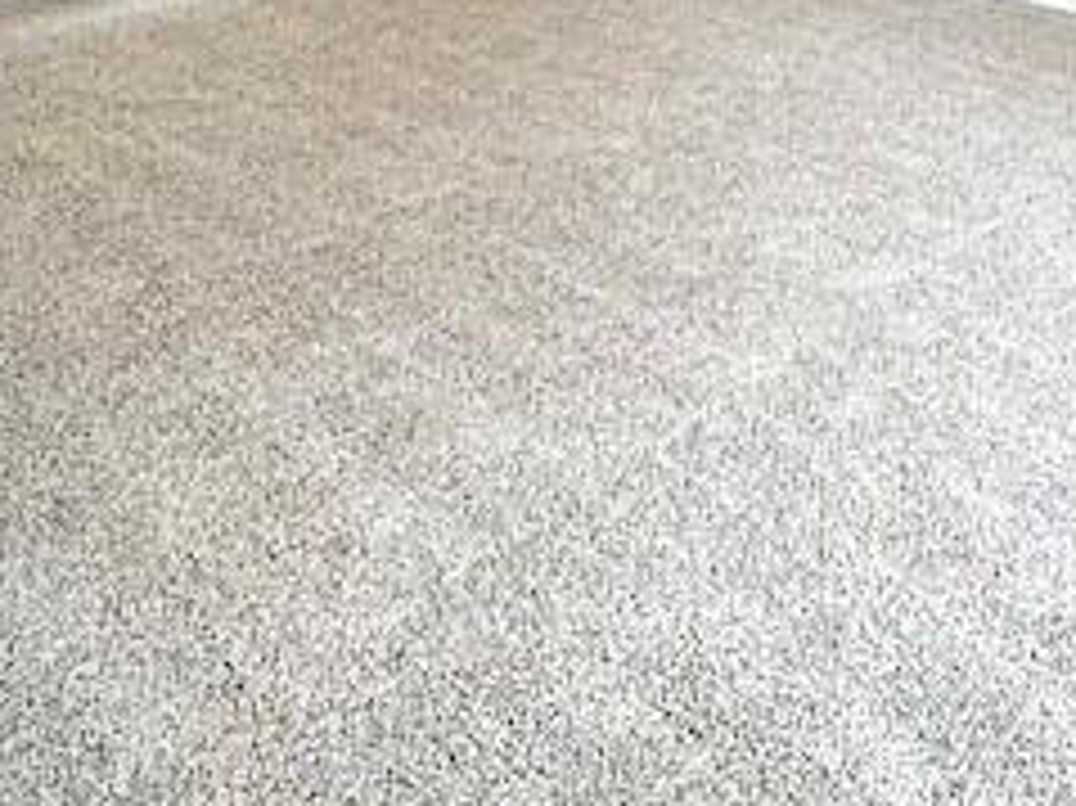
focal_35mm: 44
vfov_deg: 28.1
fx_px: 1367
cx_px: 846
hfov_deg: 41.3
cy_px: -191
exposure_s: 1/120
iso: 250
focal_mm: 2.22
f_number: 2.2
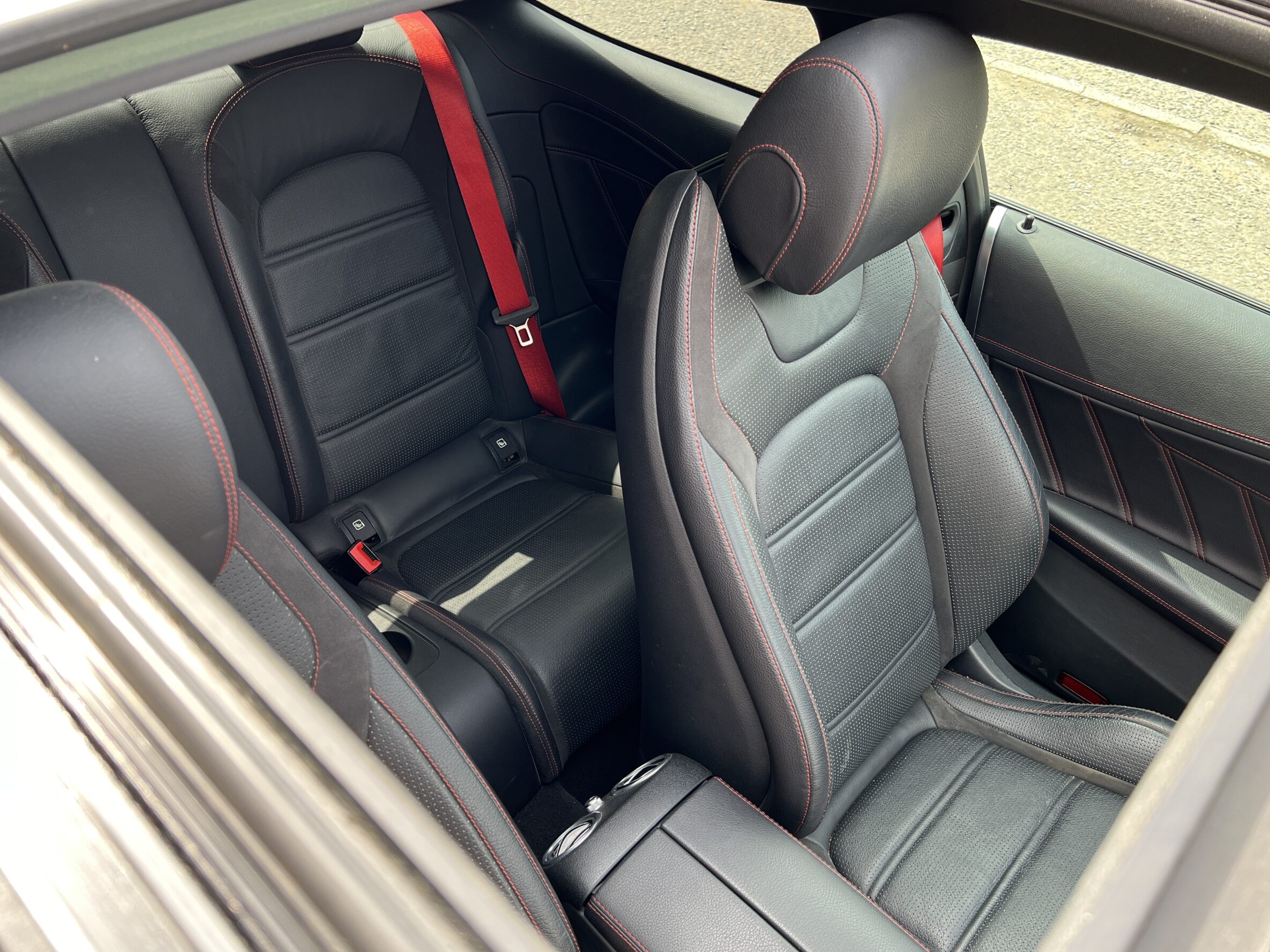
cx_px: 599
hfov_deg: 63.4
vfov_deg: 49.7
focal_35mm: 28
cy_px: 468
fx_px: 1027
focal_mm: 5.7
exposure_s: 1/165
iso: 64
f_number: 1.5
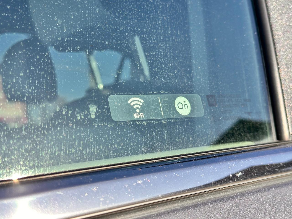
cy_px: 110
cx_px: 146
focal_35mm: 48
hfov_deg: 39.7
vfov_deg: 30.3
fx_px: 405
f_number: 1.78
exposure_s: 1/1751
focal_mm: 6.86
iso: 64
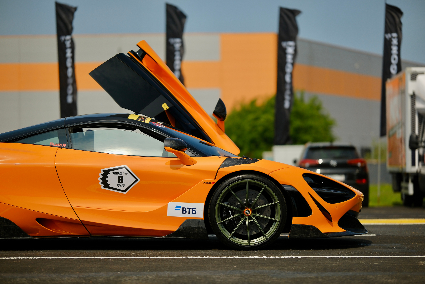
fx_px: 1334
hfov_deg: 18.1
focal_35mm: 113
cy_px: 142
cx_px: 212
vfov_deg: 12.1
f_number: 1.2
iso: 160
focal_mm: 75
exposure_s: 1/32000
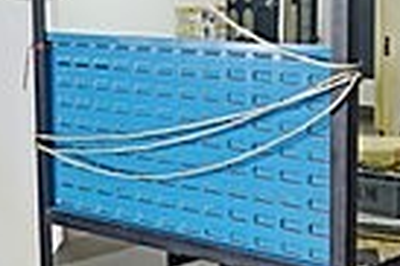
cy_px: 88
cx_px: 216
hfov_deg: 22.2
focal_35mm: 92
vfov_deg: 14.8
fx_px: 1021
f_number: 4.5
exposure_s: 1/100
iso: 1000
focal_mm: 28
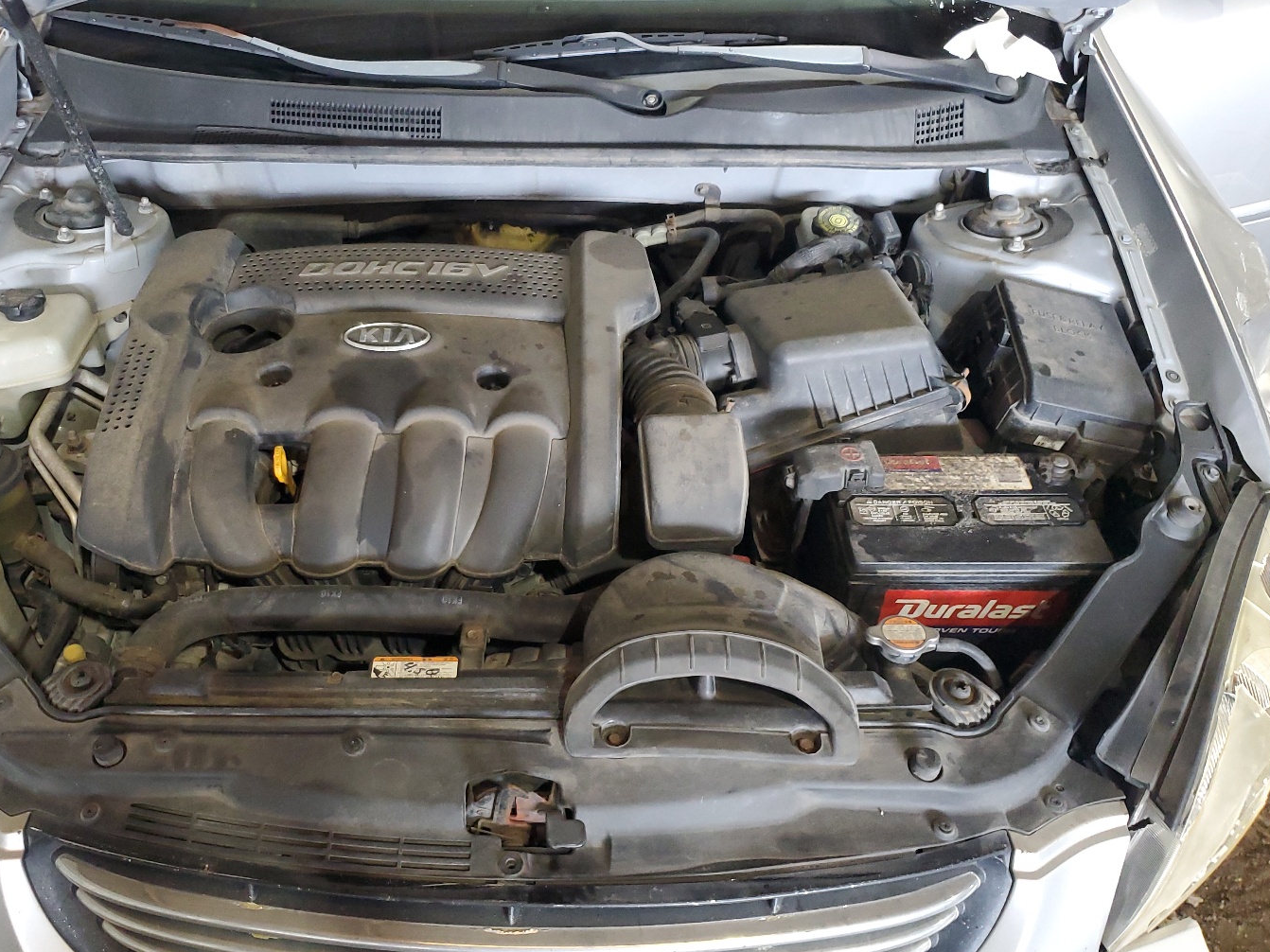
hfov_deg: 58.1
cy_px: 499
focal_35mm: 31
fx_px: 1137
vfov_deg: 45.4
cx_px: 542
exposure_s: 1/60.2
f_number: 1.5
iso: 251
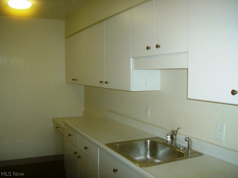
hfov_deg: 51.4
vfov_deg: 39.7
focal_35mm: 36
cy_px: 89
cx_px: 119
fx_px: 248
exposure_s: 1/60
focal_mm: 6
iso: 200
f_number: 2.8
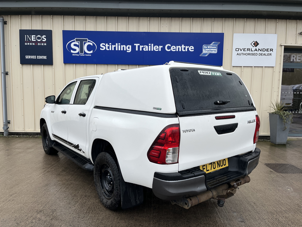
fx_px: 227
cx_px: 151
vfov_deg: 53.1
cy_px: 114
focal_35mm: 26
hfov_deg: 67.3
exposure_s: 1/878
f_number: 1.6
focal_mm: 5.1
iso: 50
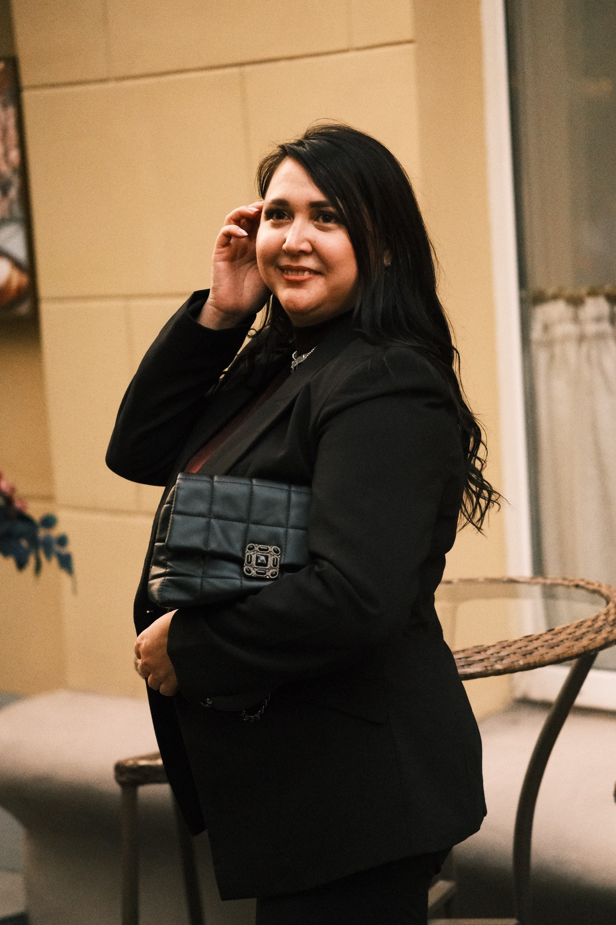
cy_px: 403
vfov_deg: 18.6
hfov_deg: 12.4
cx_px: 320
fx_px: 2824
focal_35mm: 110
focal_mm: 56
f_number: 1.7
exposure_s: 1/4000
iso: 6400
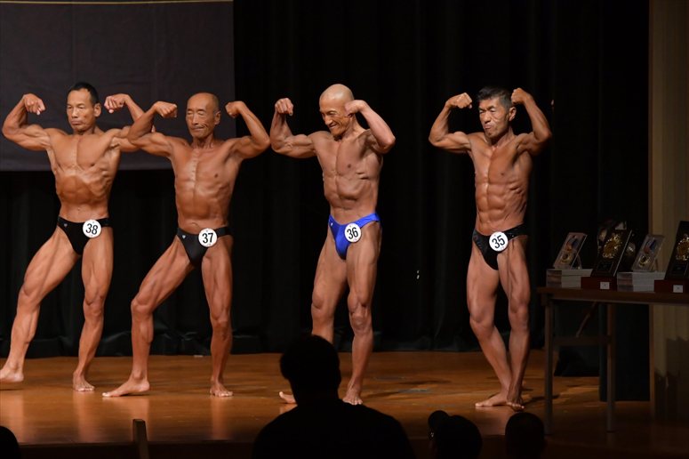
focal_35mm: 225
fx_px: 4304
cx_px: 344
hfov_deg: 9.2
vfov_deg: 6.1
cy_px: 230
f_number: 5.6
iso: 5000
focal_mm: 150
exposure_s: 1/400
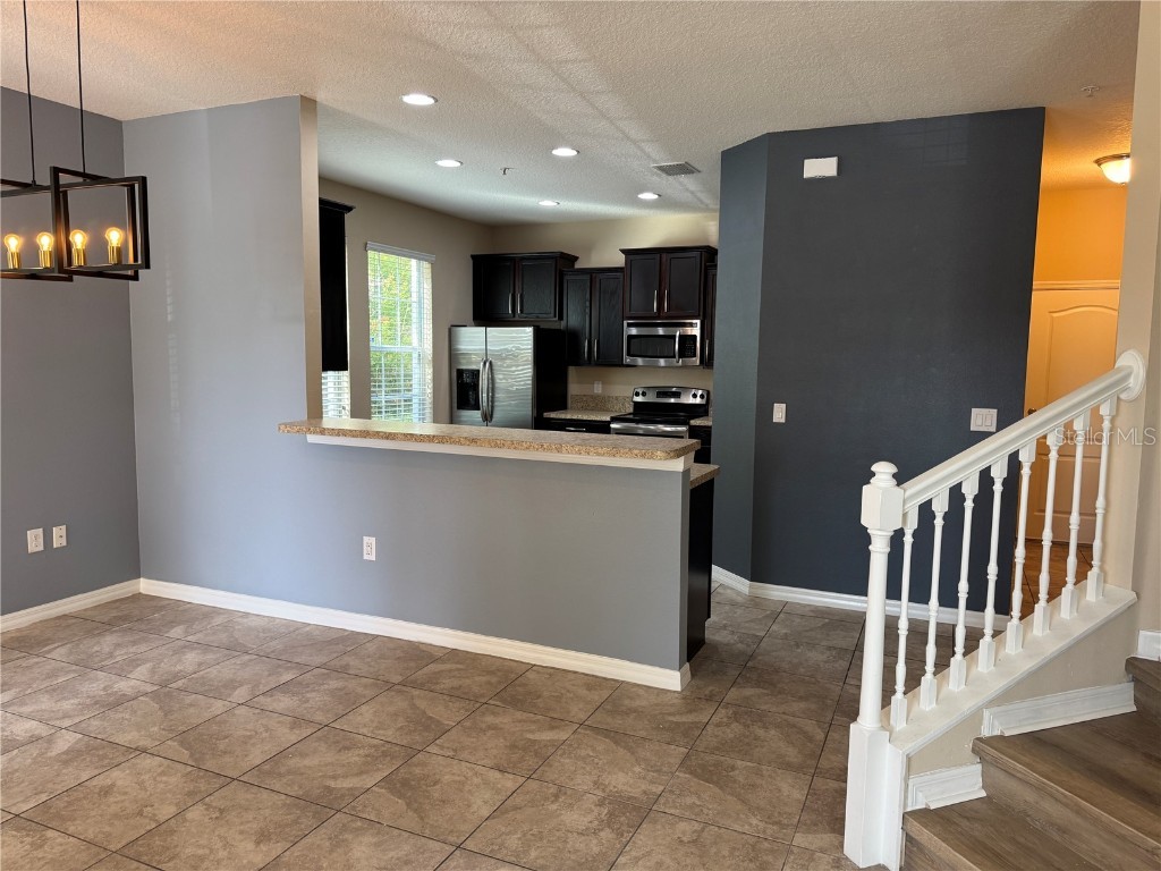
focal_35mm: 24
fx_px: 805
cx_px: 580
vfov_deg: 56.8
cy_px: 436
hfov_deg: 71.6
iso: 200
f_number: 1.78
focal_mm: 6.76
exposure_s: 1/120
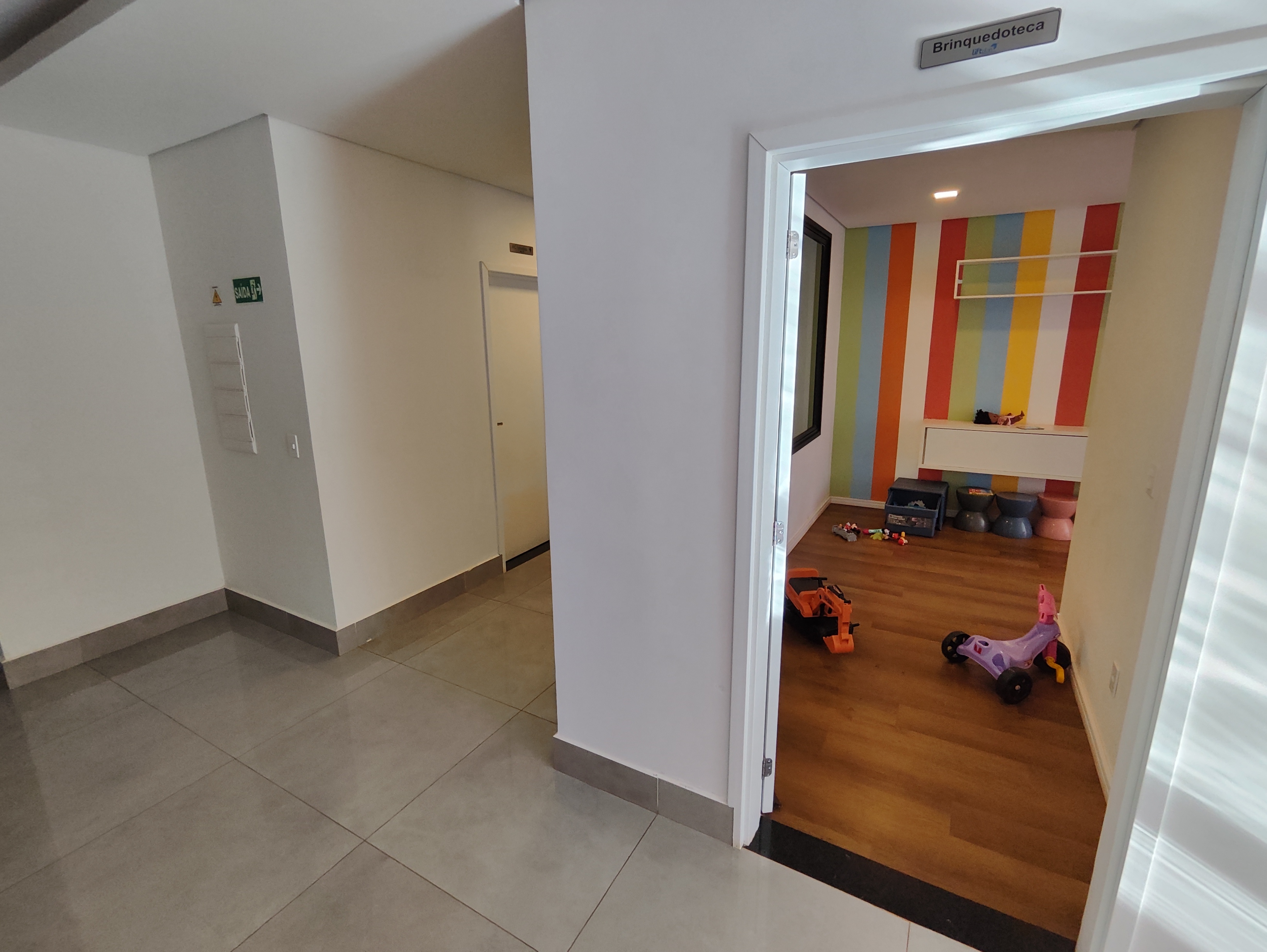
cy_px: 476
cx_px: 634
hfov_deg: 94.5
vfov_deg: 78.2
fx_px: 586
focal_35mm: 16
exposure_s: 1/120
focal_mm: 1.65
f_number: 2.2
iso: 98
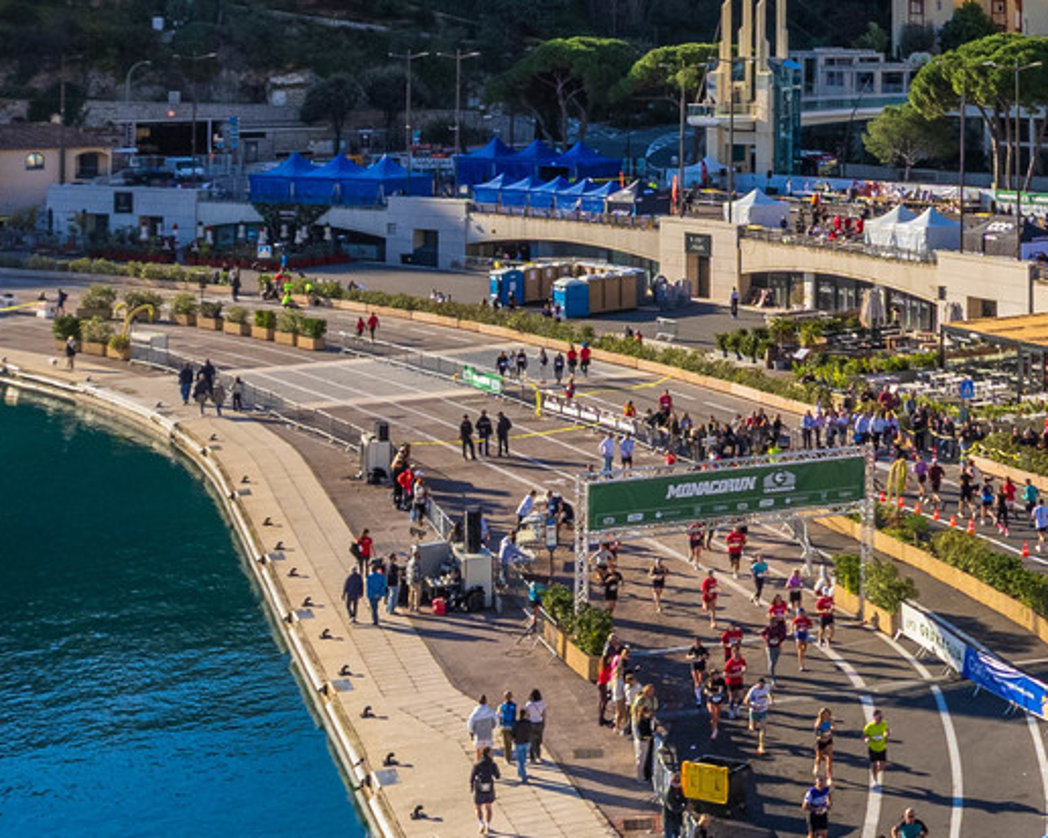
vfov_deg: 23.6
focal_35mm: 64
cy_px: 622
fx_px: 1985
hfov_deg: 26.5
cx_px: 1237
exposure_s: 1/1600
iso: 100
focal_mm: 8.4
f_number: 2.8
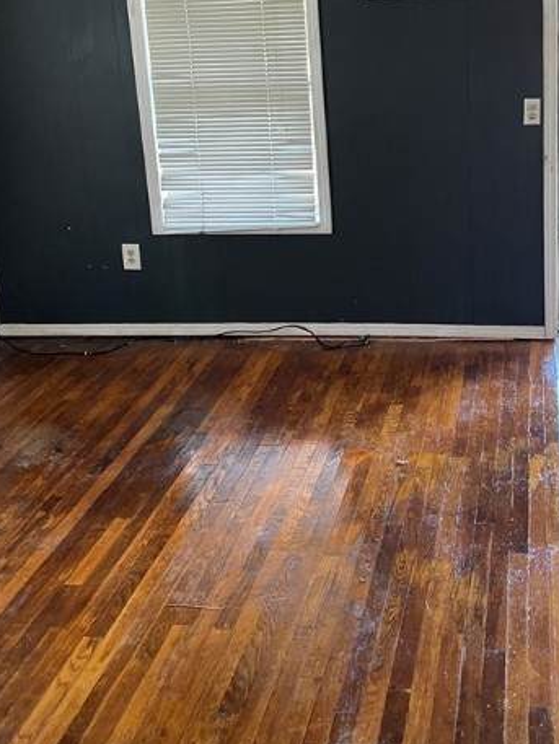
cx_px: 383
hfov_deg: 34.0
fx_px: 904
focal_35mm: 42
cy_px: 231
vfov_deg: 44.0
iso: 250
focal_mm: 5.1
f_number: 1.6
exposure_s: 1/60
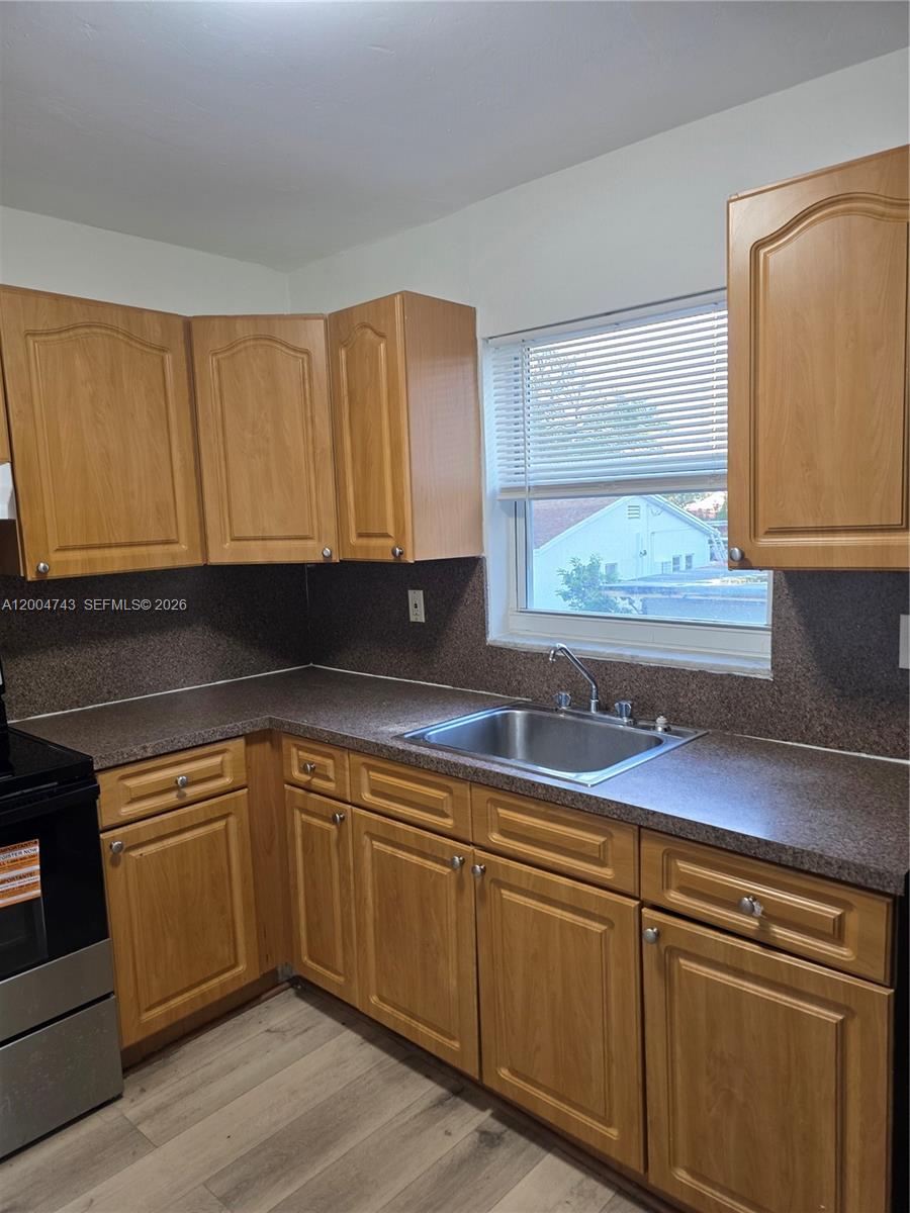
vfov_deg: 73.9
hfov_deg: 58.9
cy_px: 606
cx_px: 455
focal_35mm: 23
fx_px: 806
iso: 200
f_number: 1.7
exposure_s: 1/120
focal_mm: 6.3
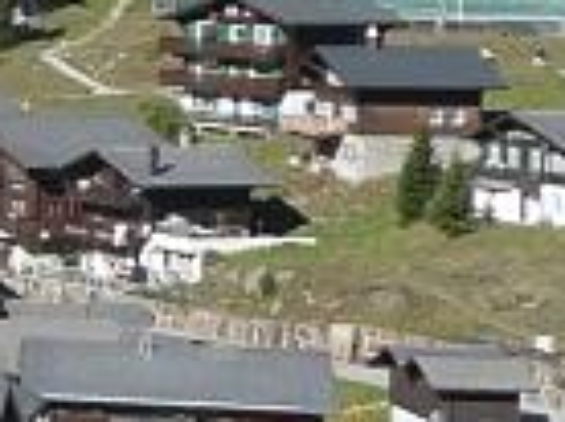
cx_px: -1159
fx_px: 3389
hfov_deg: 8.1
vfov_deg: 7.0
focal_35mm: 208
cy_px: -131
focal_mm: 4.6
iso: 100
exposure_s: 1/800
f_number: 3.3
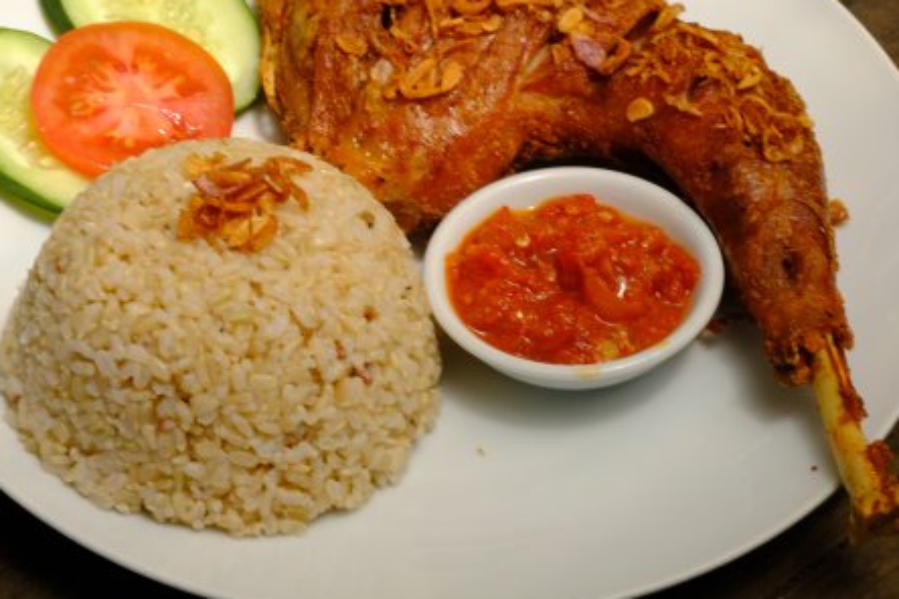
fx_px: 3096
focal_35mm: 124
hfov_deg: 16.5
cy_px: 231
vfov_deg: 11.1
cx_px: 454
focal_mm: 60
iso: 400
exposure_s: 1/60
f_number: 10
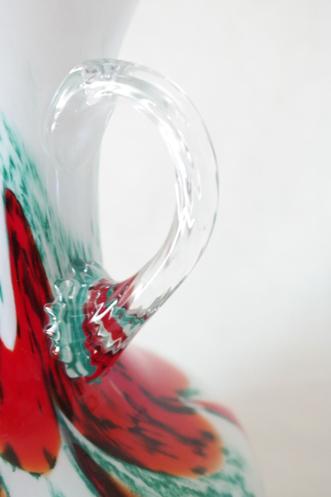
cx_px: 166
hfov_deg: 25.5
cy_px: 248
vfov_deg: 37.5
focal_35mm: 53
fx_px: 731
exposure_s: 1/50
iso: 3200
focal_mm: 35
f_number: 5.6
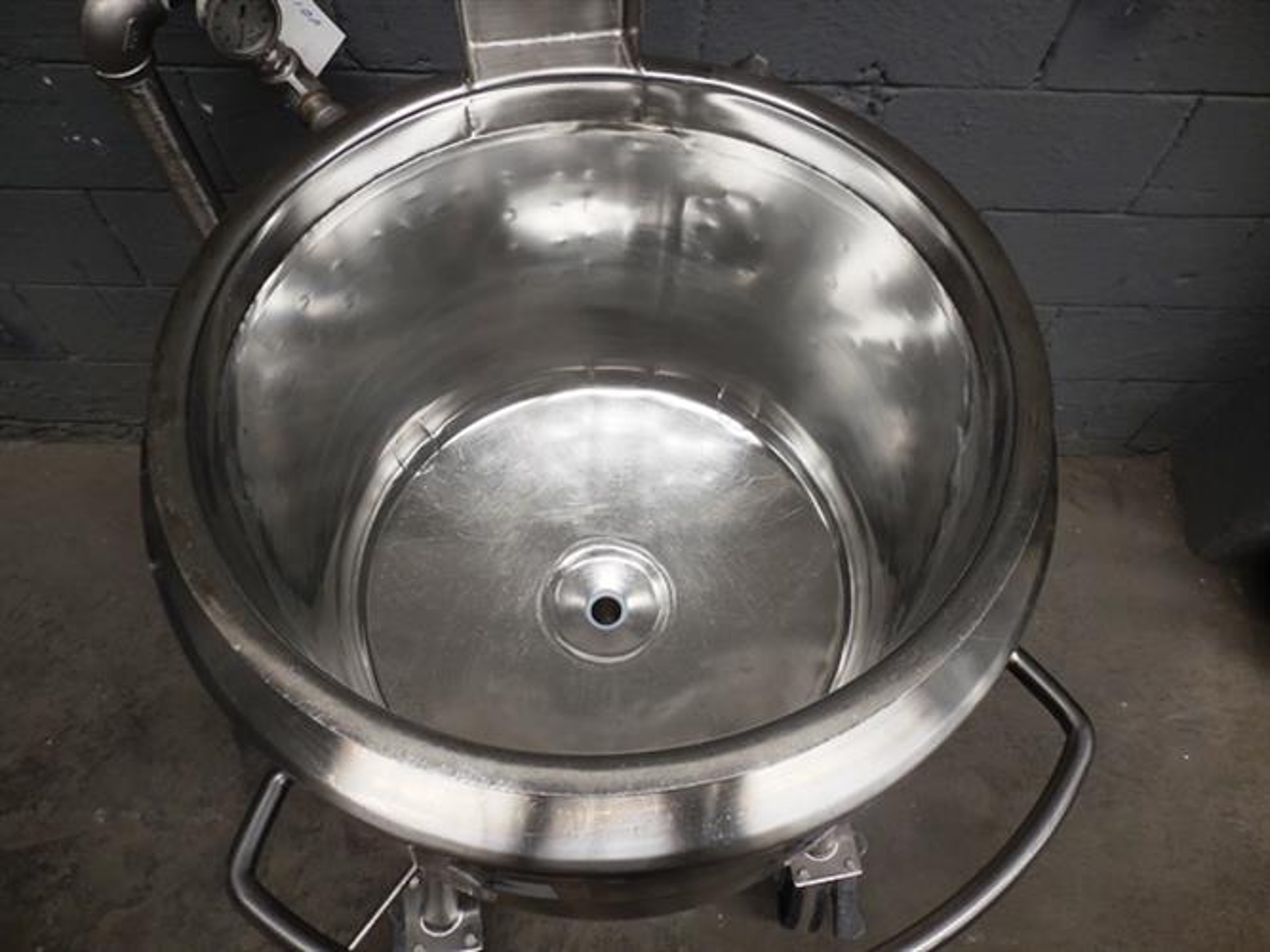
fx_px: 917
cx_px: 635
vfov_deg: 54.9
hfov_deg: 69.4
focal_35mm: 25
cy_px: 476
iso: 125
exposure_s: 1/80
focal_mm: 4.5
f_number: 3.7
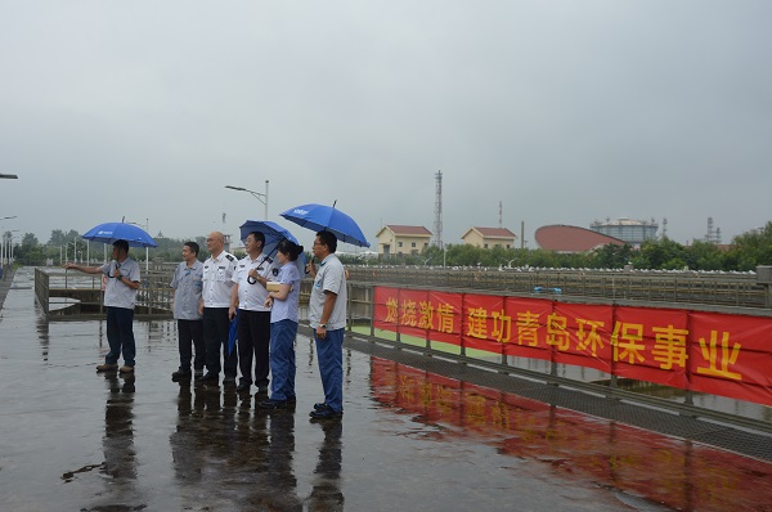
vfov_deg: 41.6
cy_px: 256
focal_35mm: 32
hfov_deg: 59.6
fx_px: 674
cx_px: 386
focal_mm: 21
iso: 100
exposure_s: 1/160
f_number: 6.3
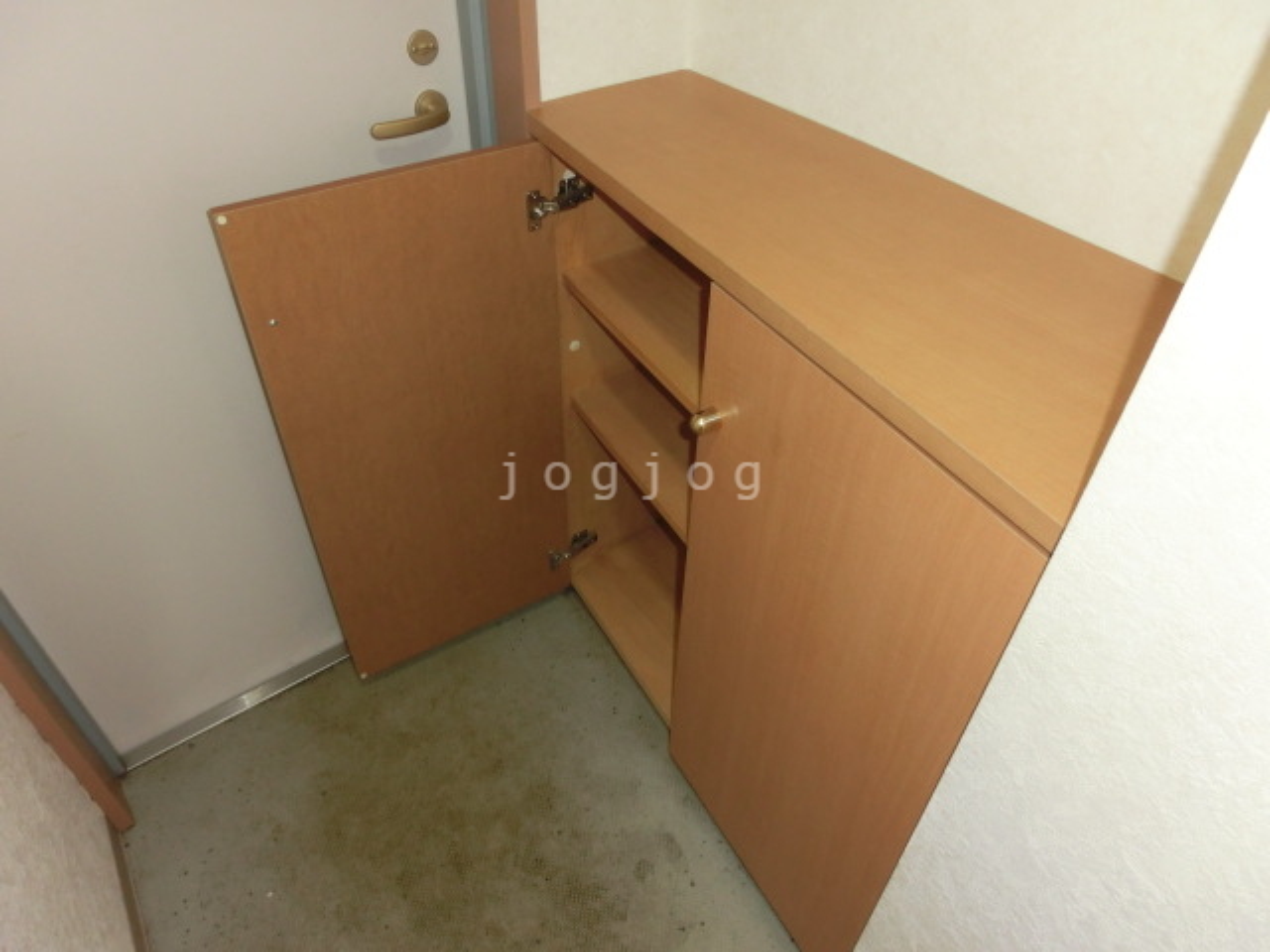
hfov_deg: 71.6
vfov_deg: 56.8
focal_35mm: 24
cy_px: 476
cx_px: 635
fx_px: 881
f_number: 3
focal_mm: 4.24
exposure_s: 1/60
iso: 400
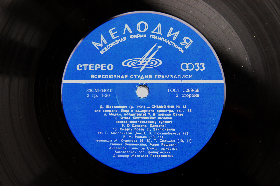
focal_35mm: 52
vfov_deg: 25.7
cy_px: 93
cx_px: 140
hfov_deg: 37.9
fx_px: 408
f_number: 3.3
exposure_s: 1/45
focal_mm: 35
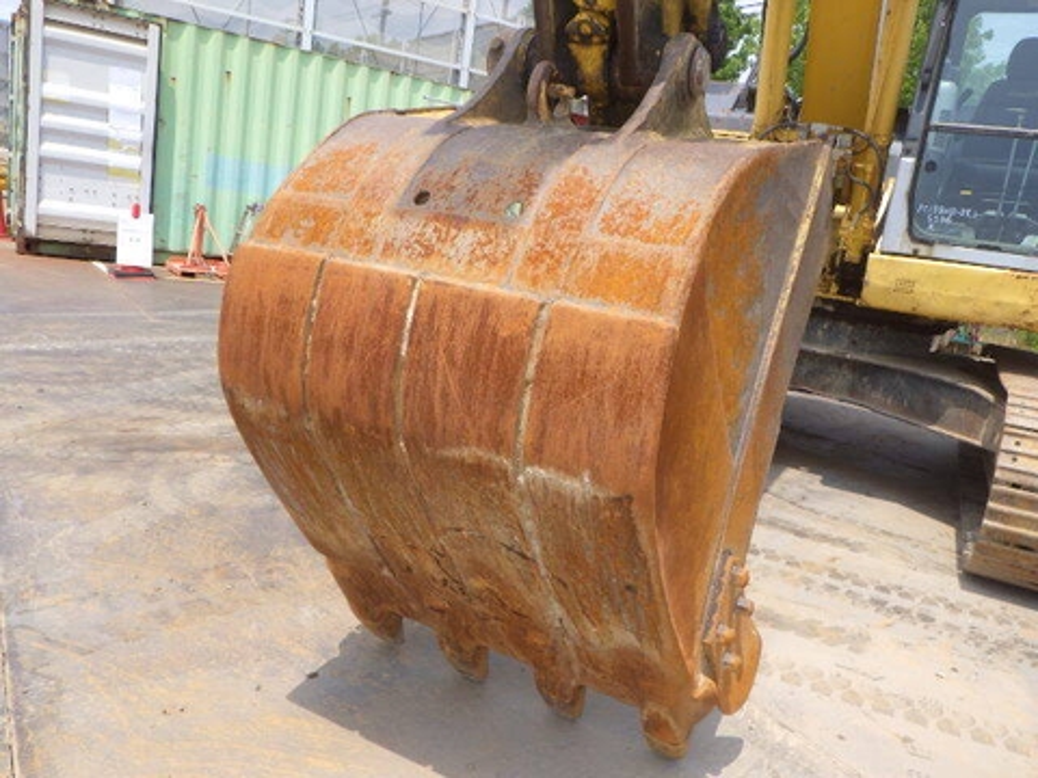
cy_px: 389
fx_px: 840
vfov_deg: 49.7
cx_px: 519
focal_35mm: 28
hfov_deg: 63.4
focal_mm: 5
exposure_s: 1/640
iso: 125
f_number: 4.2
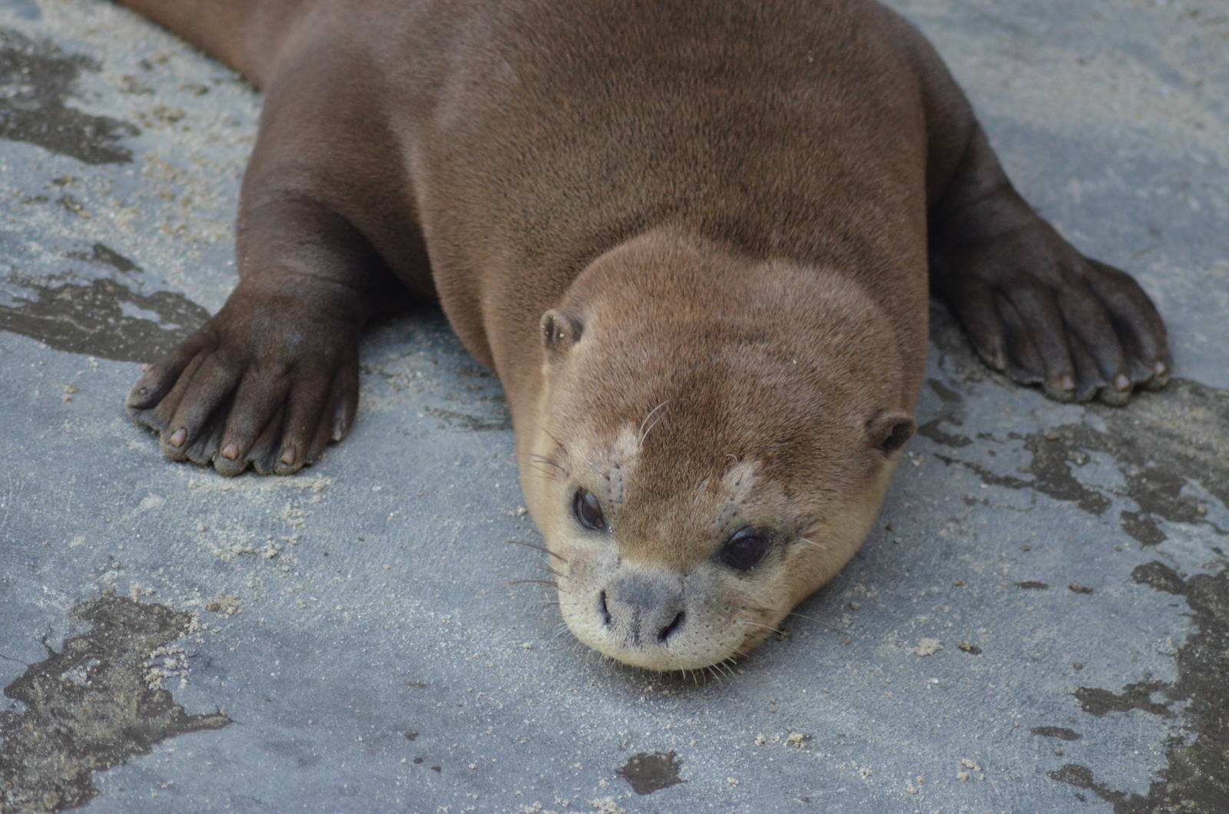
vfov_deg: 3.0
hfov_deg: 4.6
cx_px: 614
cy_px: 407
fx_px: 15332
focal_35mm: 450
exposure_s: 1/500
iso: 2000
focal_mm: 300
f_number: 5.6
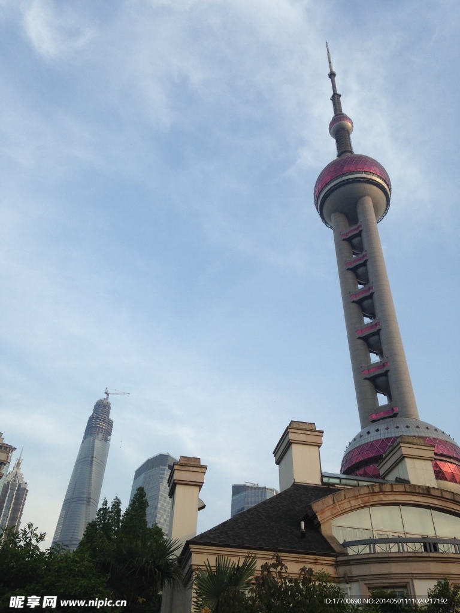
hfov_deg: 42.9
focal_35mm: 33
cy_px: 306
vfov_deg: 55.4
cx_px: 230
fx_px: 585
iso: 50
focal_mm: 4.12
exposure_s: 1/536
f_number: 2.4
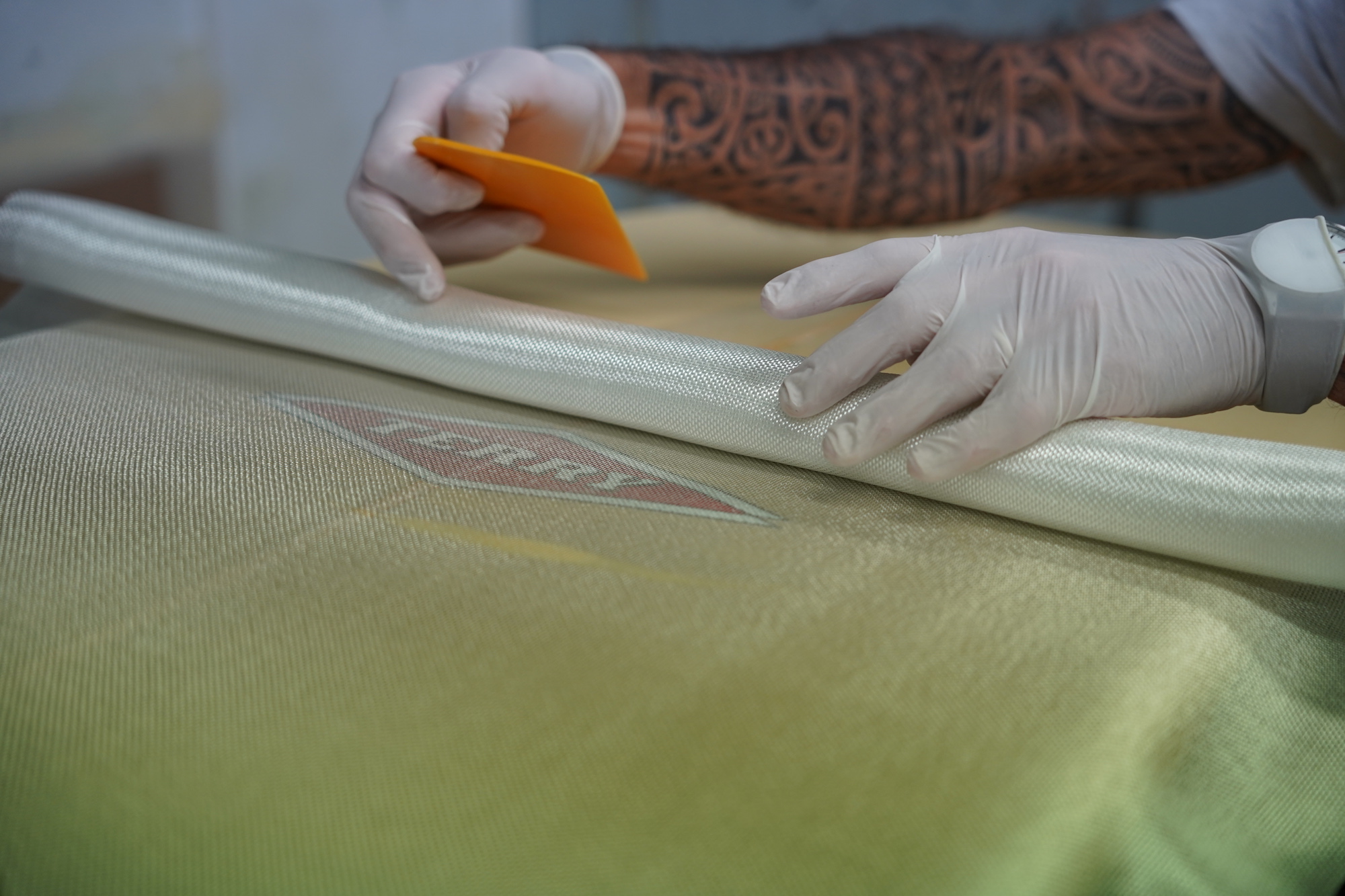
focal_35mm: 51
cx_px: 672
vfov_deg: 26.3
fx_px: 1916
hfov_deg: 38.7
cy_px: 448
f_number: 2.8
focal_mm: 51.3
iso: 640
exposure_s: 1/500
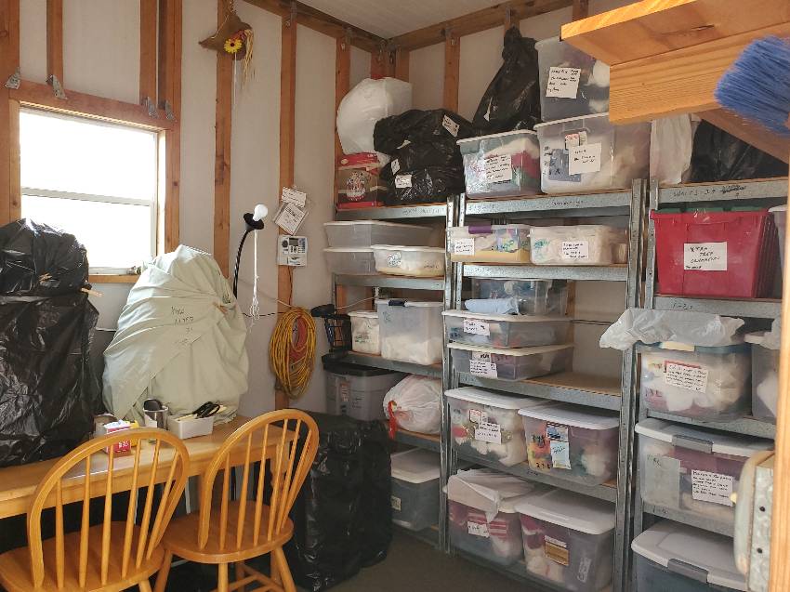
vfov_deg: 53.0
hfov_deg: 67.3
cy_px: 296
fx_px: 593
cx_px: 395
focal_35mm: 26
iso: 125
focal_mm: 4.3
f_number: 2.4
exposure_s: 1/60
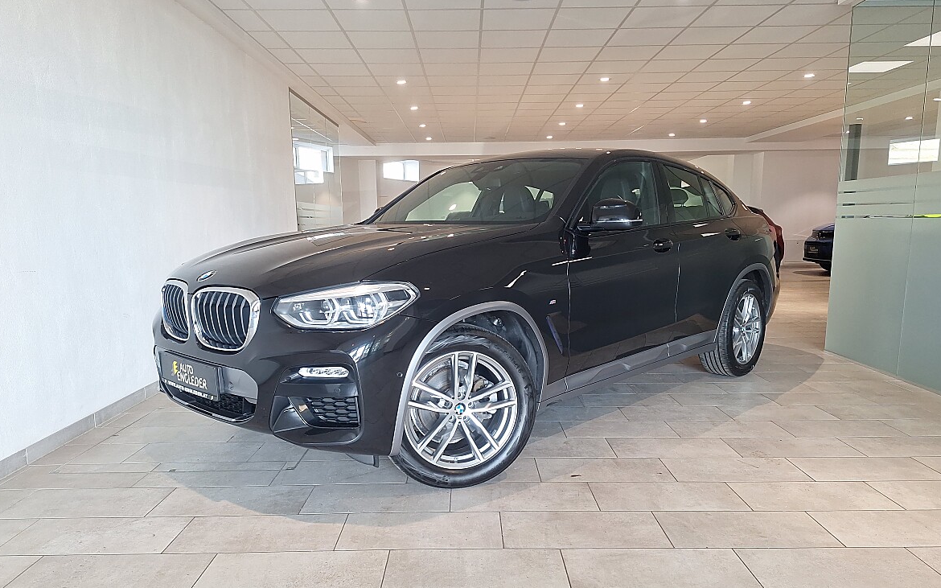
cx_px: 474
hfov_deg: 72.6
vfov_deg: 49.1
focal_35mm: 25
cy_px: 335
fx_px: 641
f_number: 1.8
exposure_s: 1/100
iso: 64
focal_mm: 5.54
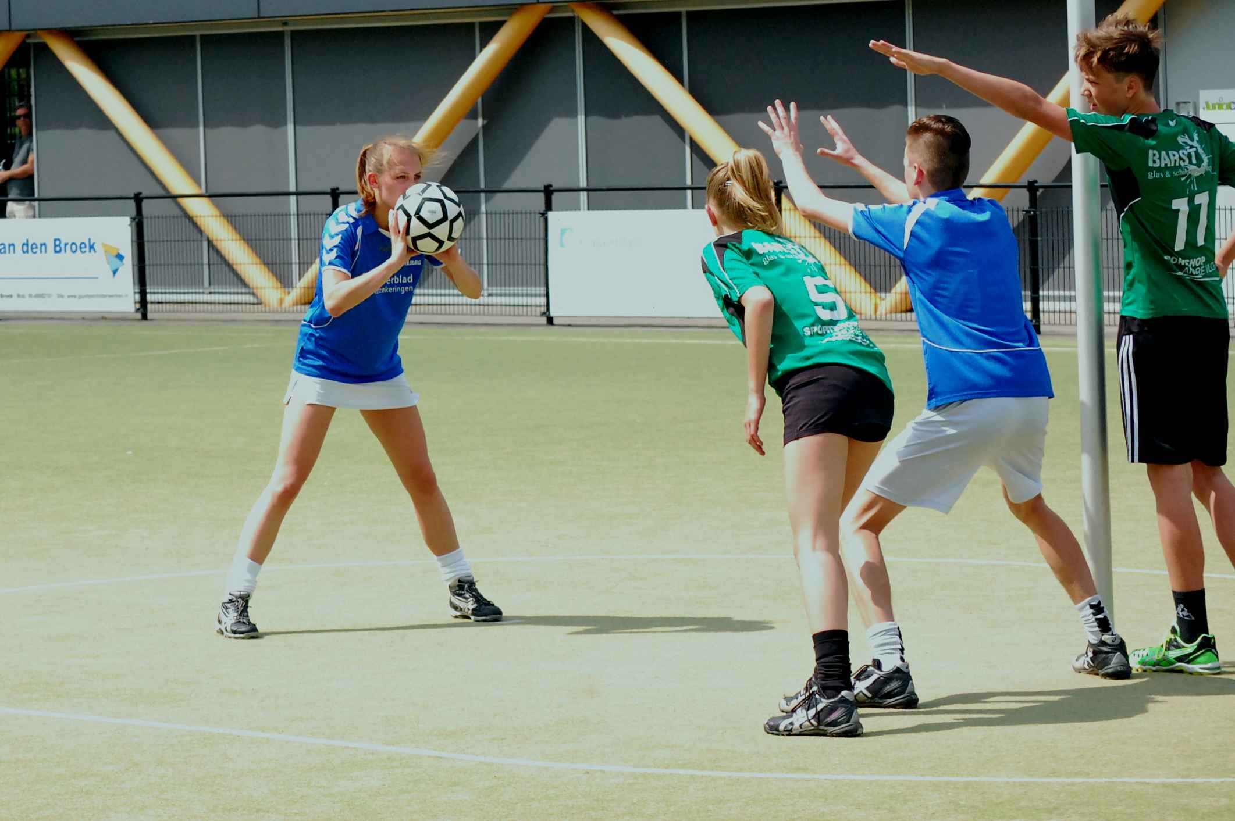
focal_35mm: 105
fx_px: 3599
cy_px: 410
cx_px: 618
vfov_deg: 13.0
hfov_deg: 19.5
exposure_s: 1/2000
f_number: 9
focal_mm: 70
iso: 1600
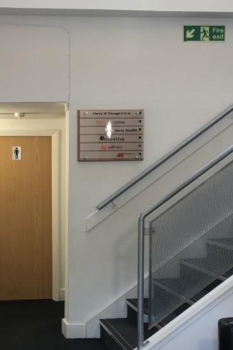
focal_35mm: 58
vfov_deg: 34.1
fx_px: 563
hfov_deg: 22.8
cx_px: 28
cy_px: 242
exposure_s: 1/17
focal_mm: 4.15
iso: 40
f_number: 2.2
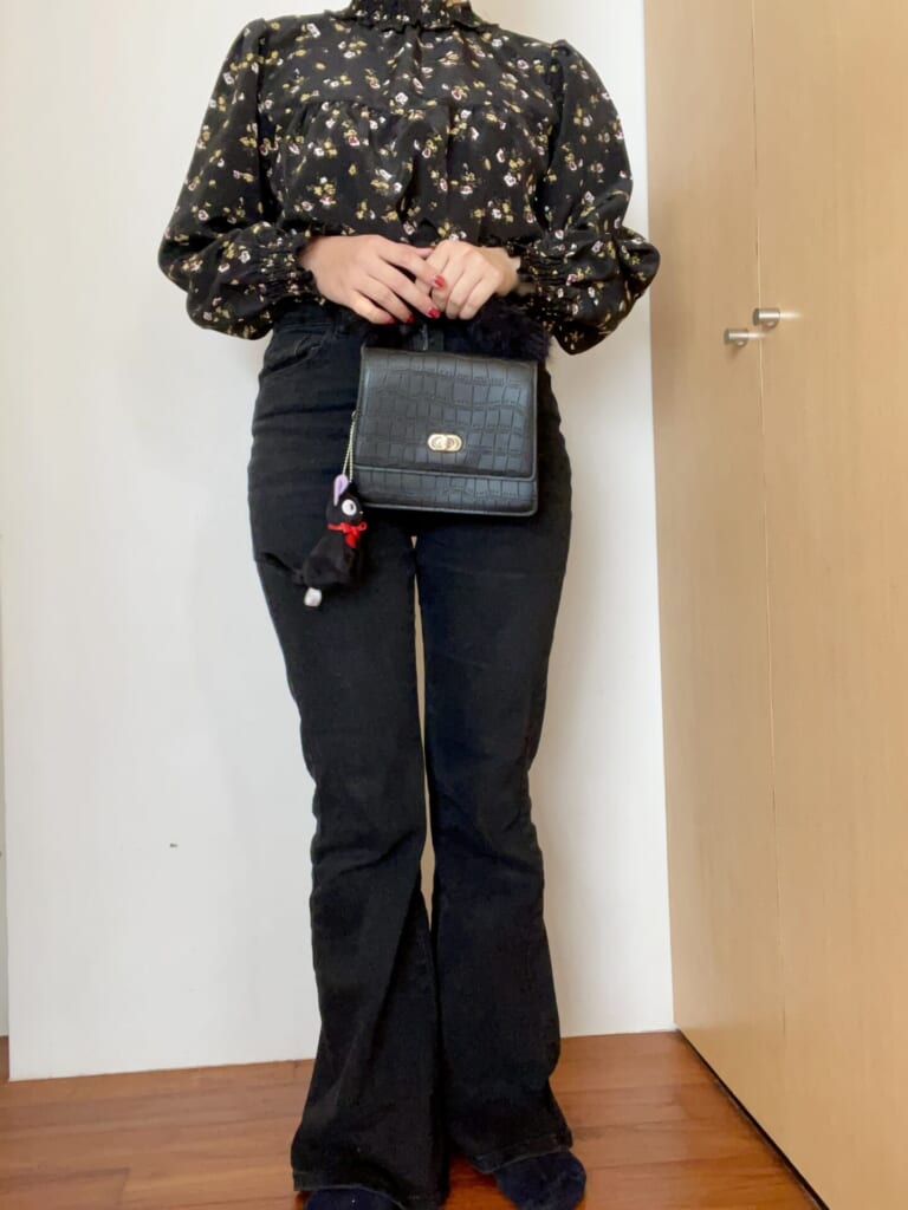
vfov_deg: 60.0
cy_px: 605
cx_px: 454
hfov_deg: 46.8
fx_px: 1049
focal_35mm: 30
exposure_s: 1/60
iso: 160
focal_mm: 2.71
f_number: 2.2
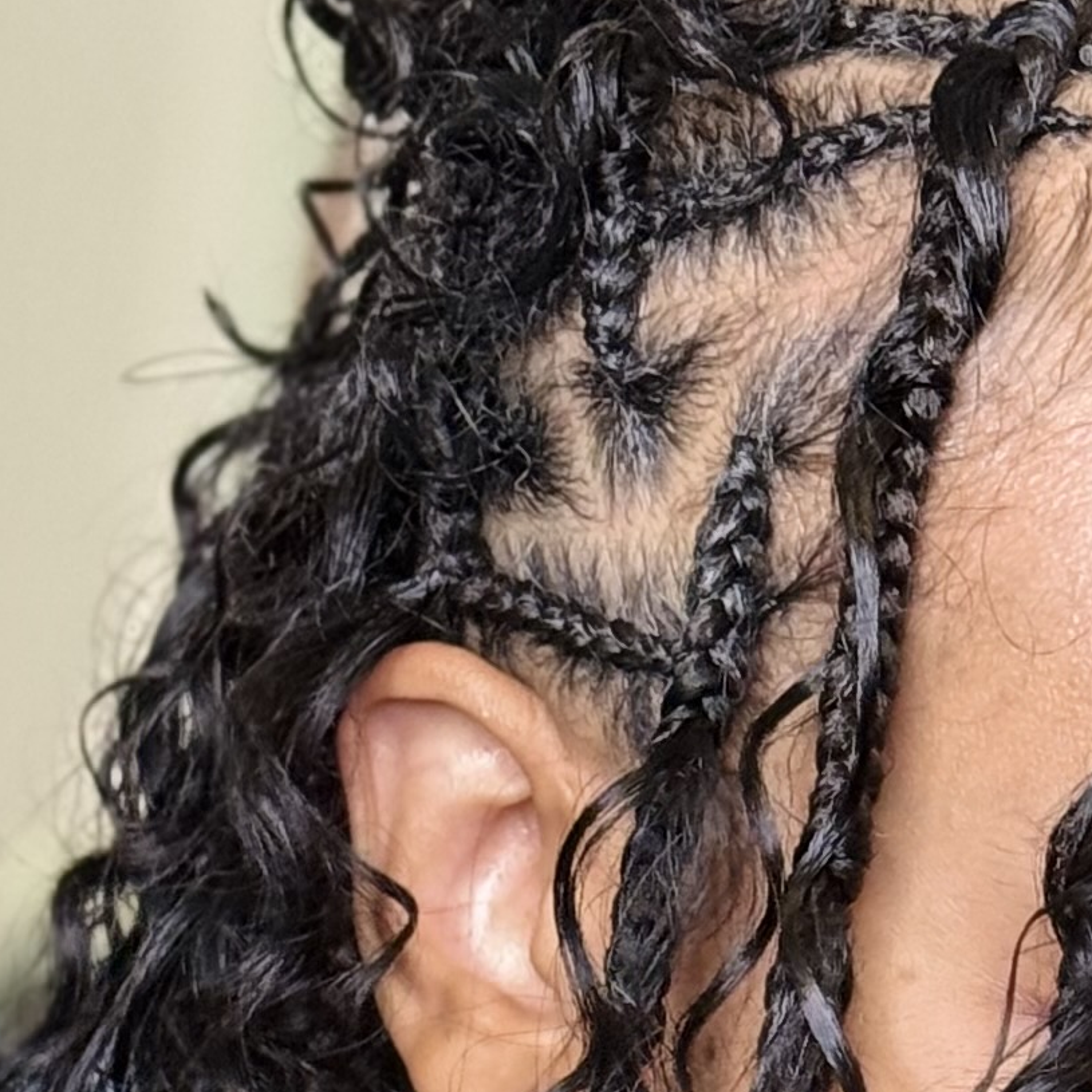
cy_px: 1754
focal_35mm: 210
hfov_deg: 8.2
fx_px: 7495
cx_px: 1454
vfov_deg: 8.1
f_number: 1.78
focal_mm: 6.76
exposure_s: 1/60
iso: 200
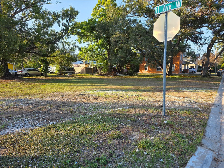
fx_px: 149
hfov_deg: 73.9
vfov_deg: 58.9
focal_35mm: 23
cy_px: 84
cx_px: 112
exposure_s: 1/1369
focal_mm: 6.3
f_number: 1.7
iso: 80
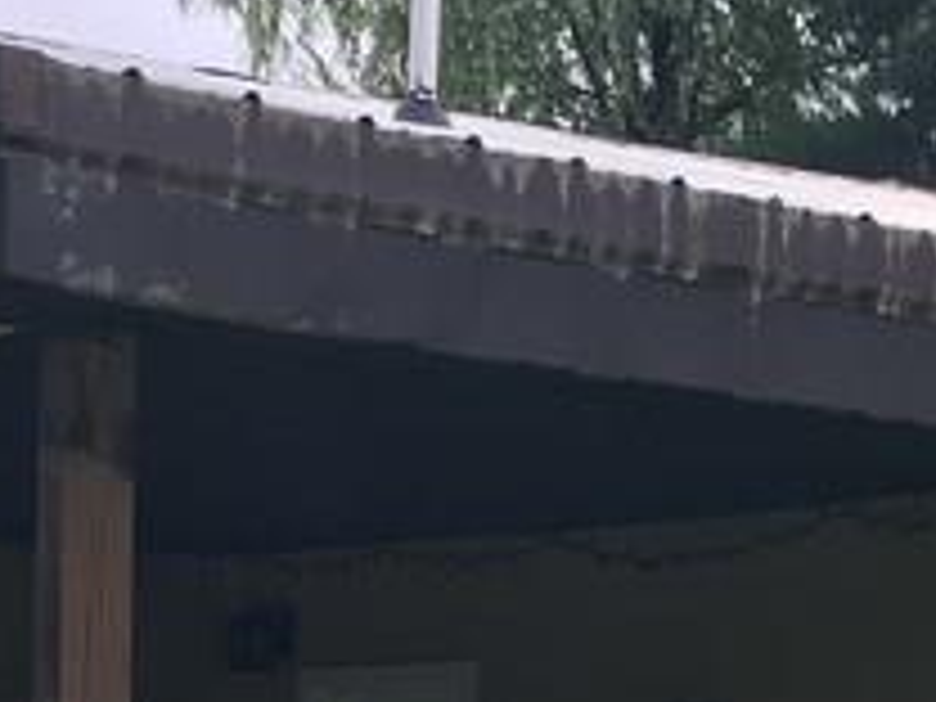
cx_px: 950
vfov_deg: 10.0
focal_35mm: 143
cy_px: 1130
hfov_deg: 13.6
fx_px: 3867
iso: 25
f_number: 2.2
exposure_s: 1/718
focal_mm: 4.15
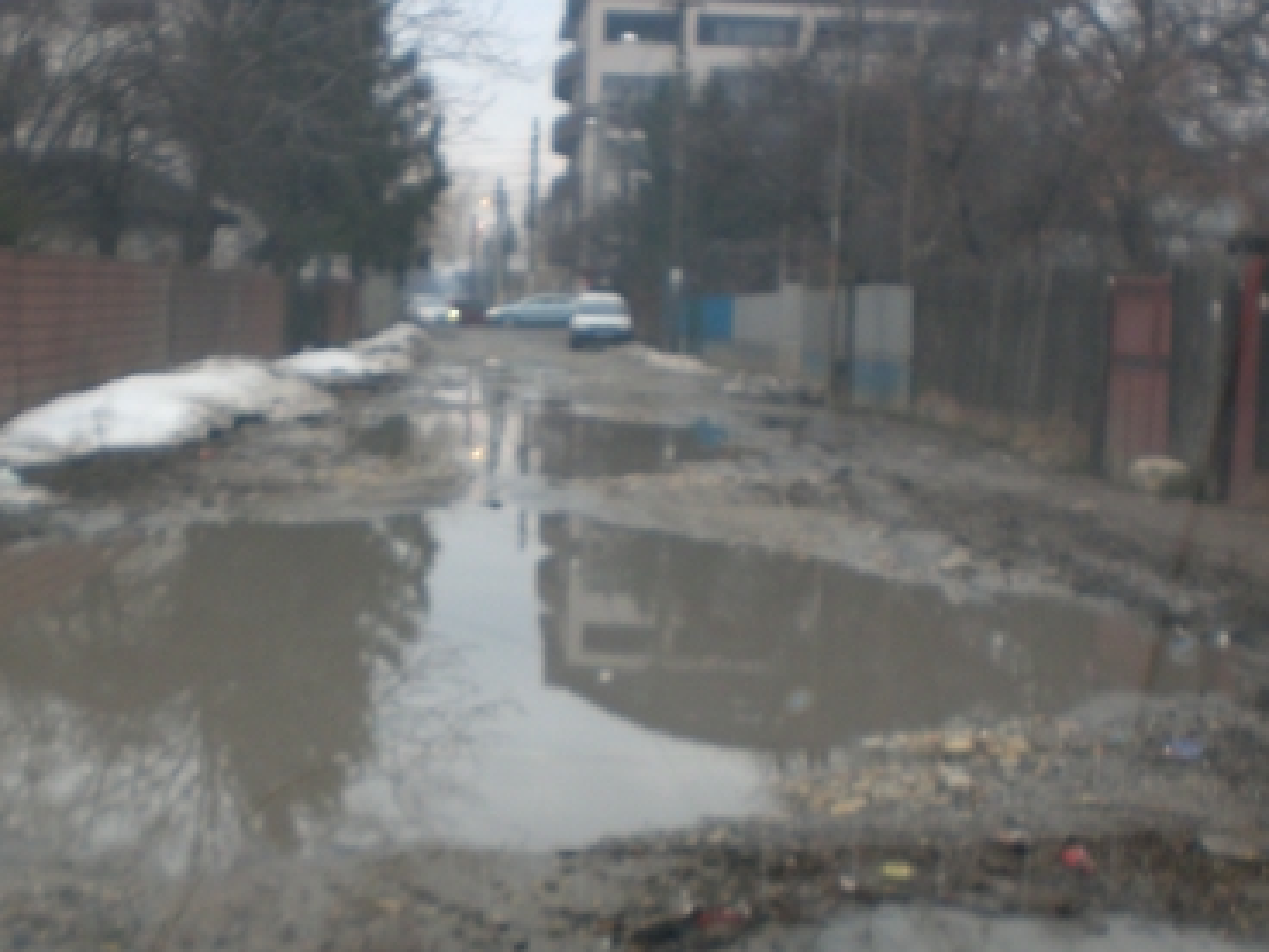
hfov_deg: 29.3
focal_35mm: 66
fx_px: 2420
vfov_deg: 22.2
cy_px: 631
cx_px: 524
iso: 100
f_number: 3.1
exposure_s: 1/100
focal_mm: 6.3
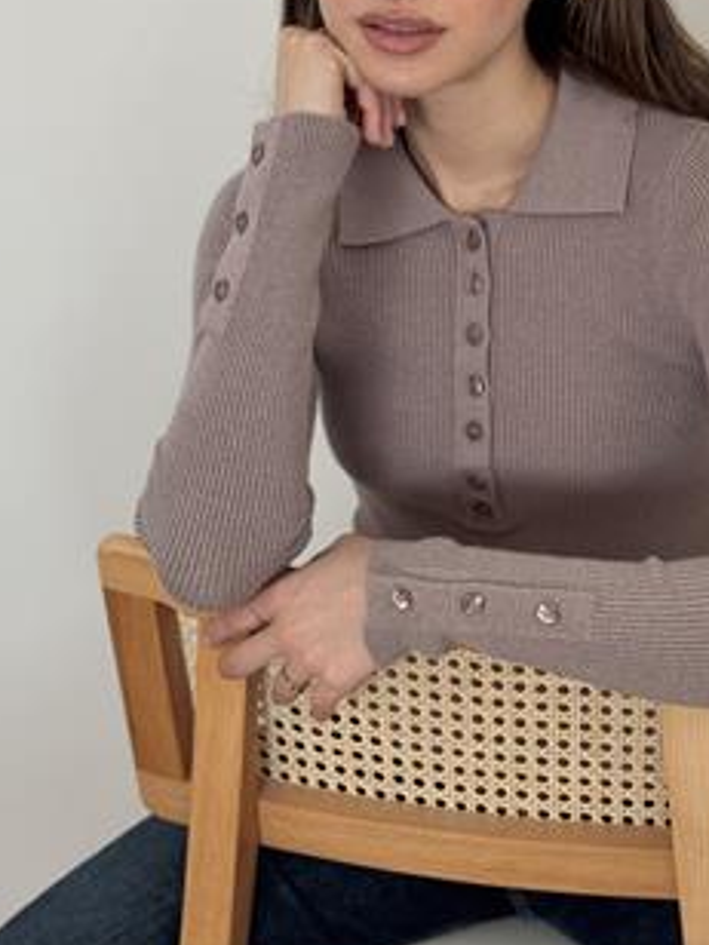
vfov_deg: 23.4
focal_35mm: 83
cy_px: 281
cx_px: 467
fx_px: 2267
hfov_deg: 17.7
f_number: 1.78
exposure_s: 1/121
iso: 80
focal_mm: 6.76
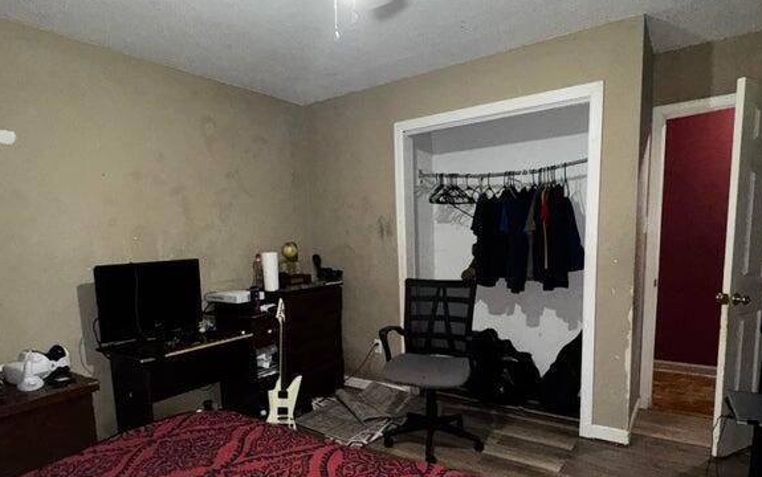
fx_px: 457
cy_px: 298
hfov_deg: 79.6
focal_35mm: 22
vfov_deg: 54.5
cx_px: 369
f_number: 2.2
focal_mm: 2.22
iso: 250
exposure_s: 1/40
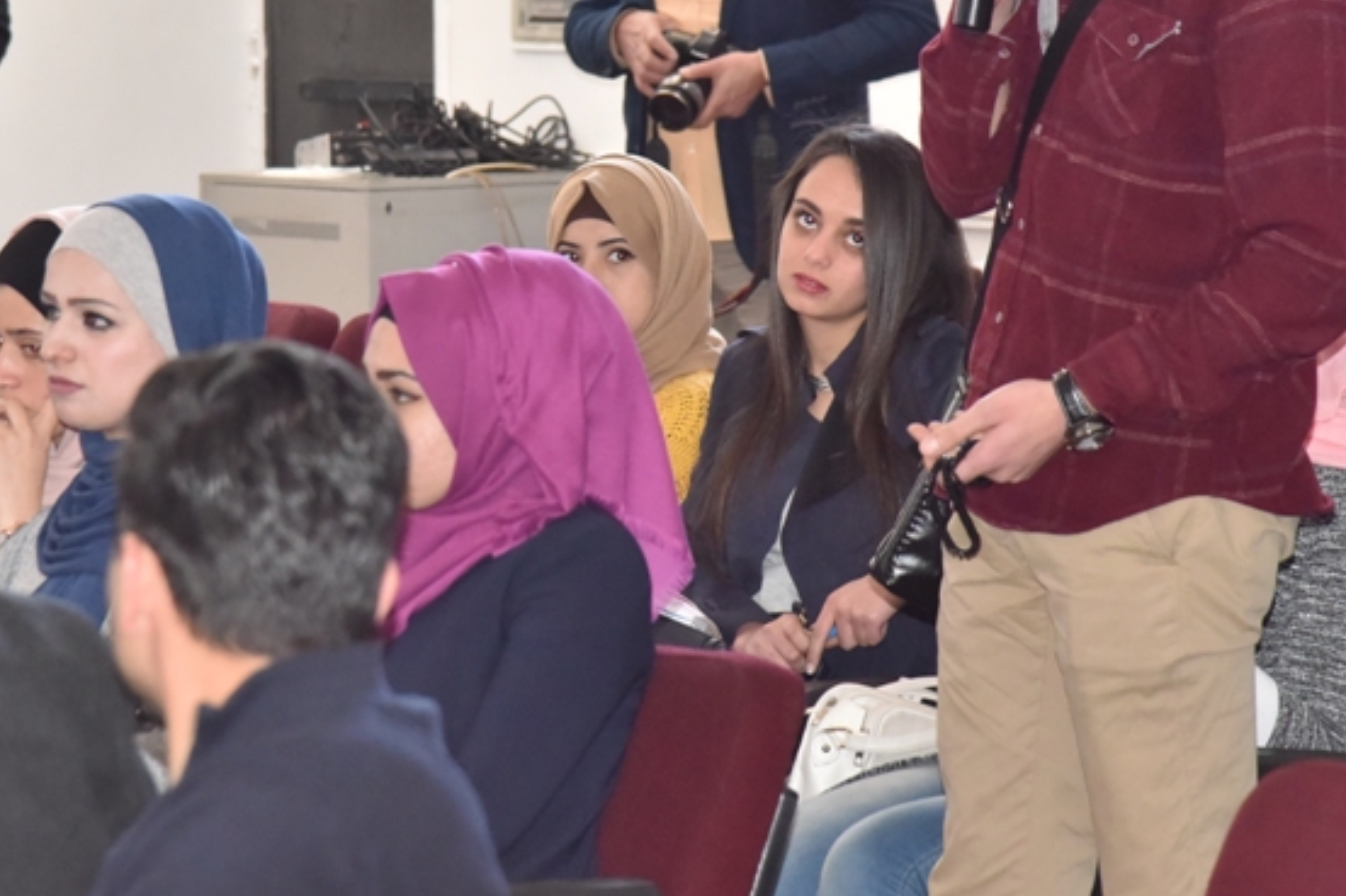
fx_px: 8297
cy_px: 198
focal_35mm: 222
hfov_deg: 9.3
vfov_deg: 6.2
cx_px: 481
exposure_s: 1/125
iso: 2500
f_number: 6.3
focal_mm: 120
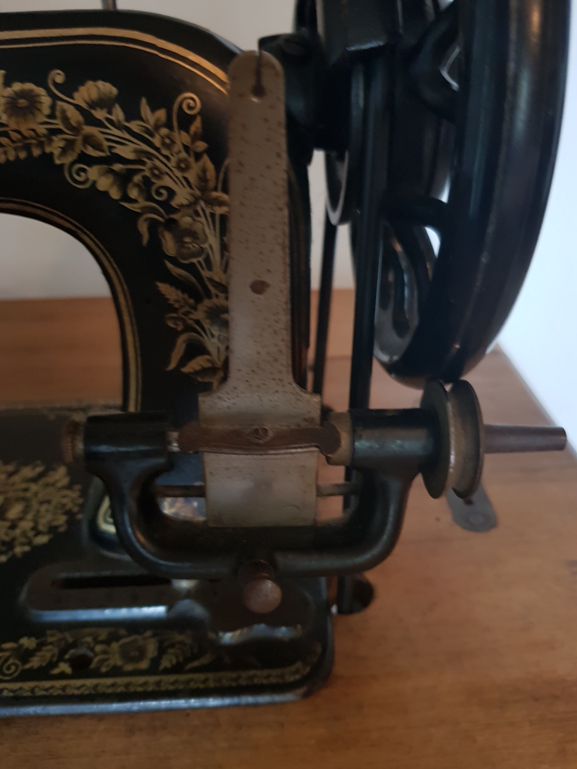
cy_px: 384
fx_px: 578
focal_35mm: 26
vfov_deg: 67.3
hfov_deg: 53.1
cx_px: 288
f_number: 1.7
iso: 200
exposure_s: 1/13
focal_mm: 4.2
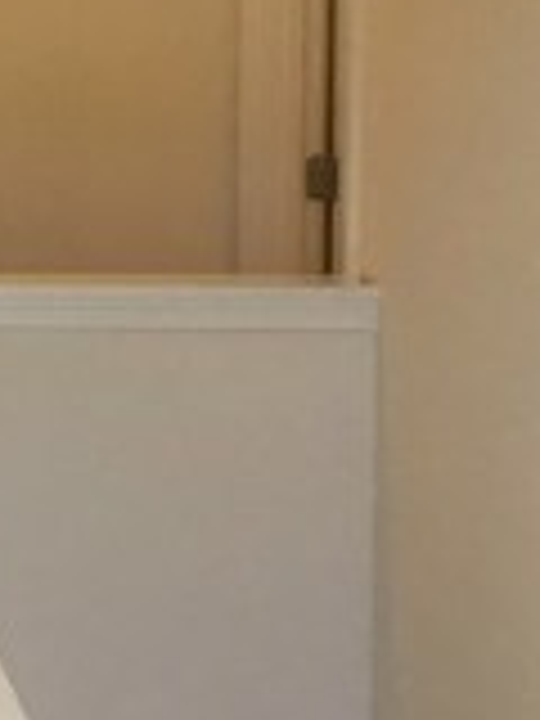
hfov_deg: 9.9
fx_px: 2891
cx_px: -558
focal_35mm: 139
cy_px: 153
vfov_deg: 14.1
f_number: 2.2
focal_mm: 4.15
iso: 25
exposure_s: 1/40
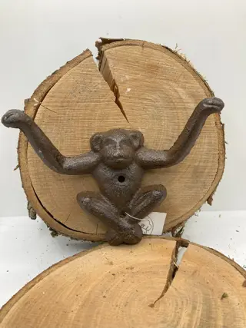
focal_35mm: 28
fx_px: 265
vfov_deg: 63.5
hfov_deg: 49.7
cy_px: 164
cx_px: 123
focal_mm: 3.99
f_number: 1.8
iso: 20
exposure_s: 1/190
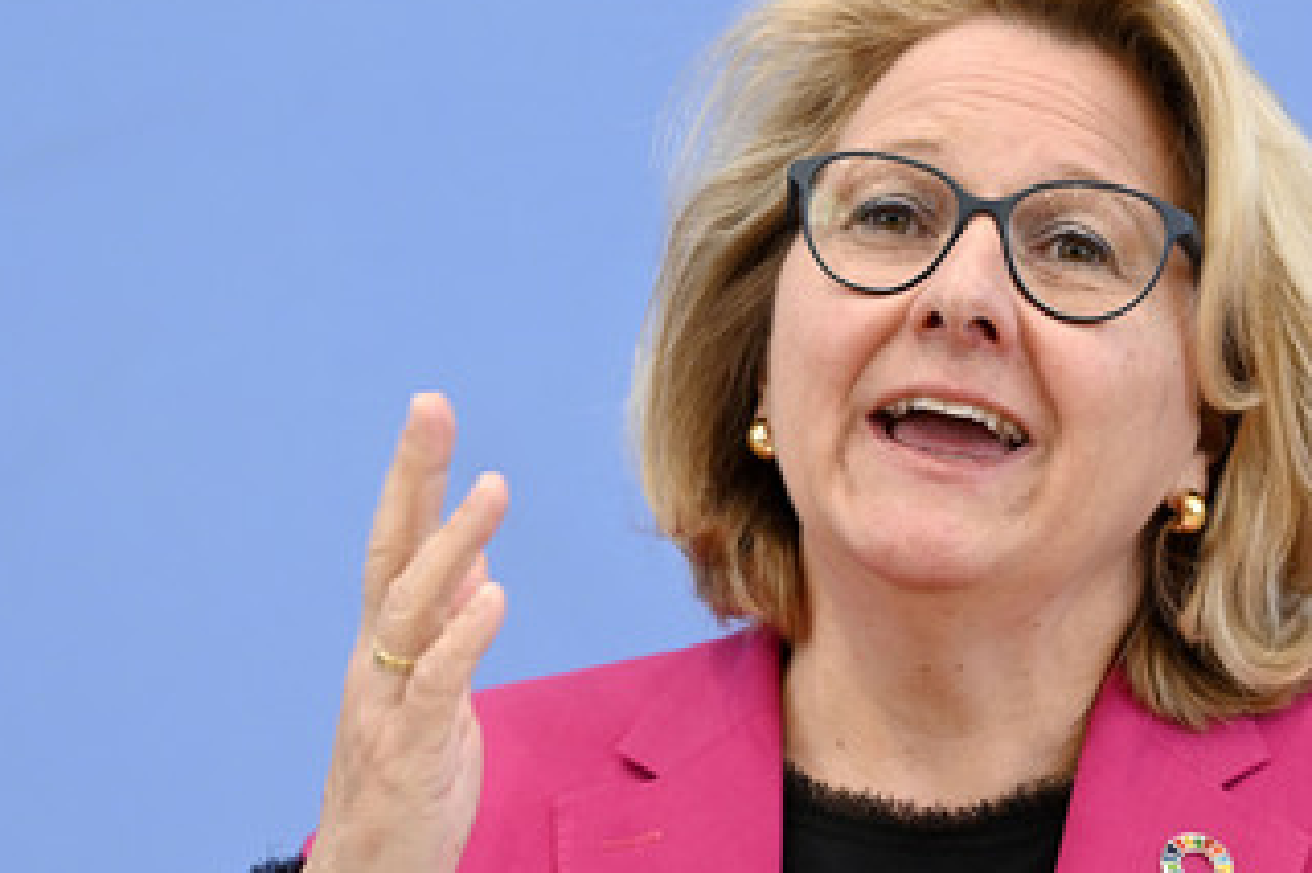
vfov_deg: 7.5
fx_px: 6666
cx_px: 838
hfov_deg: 11.2
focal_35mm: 183
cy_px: 455
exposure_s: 1/400
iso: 2500
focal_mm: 130
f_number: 5.6
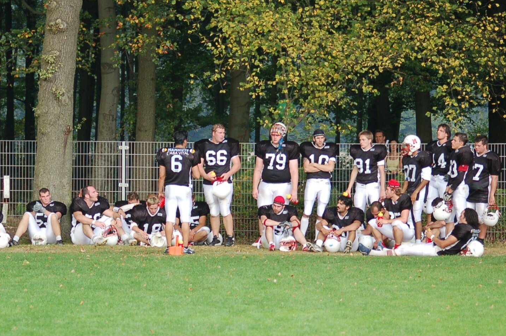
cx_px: 168
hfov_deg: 10.3
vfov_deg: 6.9
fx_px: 2792
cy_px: 185
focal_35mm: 199
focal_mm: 86
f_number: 4
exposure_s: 1/500
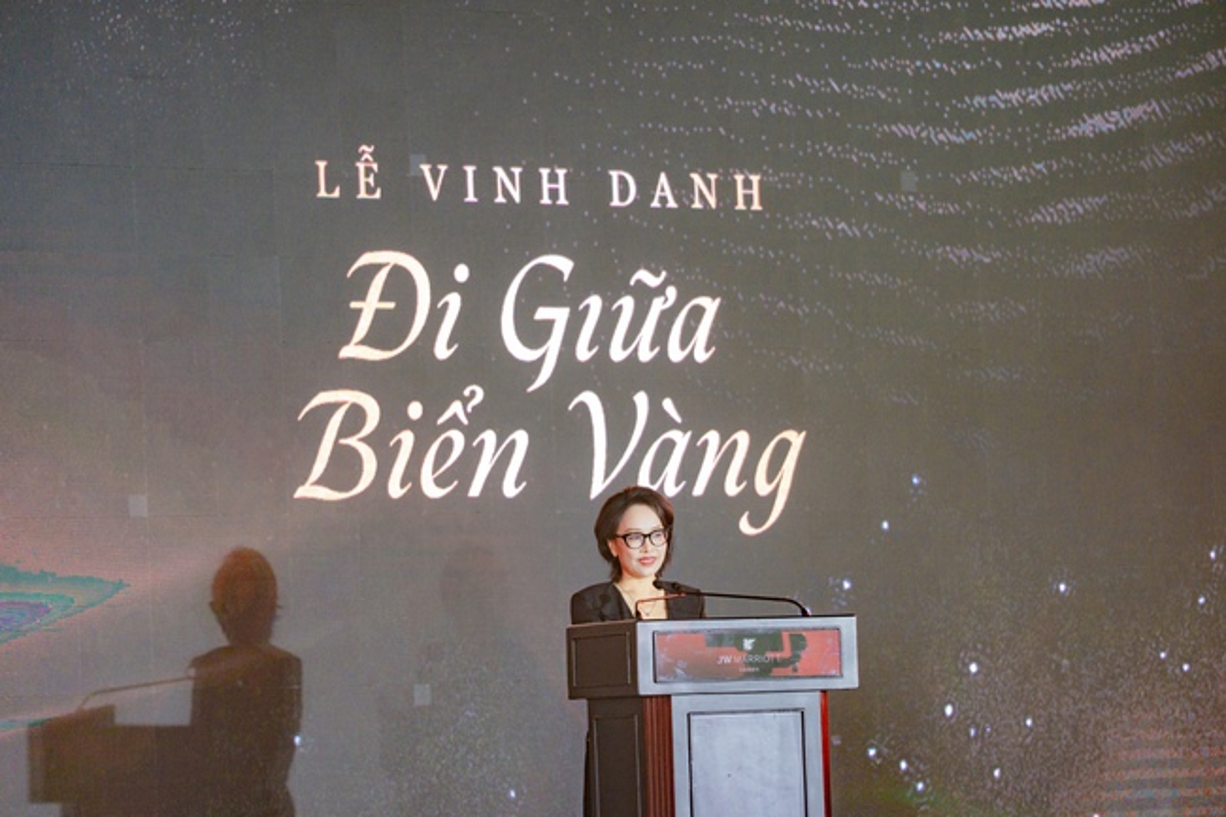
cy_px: 408
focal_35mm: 191
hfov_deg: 10.8
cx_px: 613
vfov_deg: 7.2
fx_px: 6503
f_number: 2.8
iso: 1000
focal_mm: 191
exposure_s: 1/200
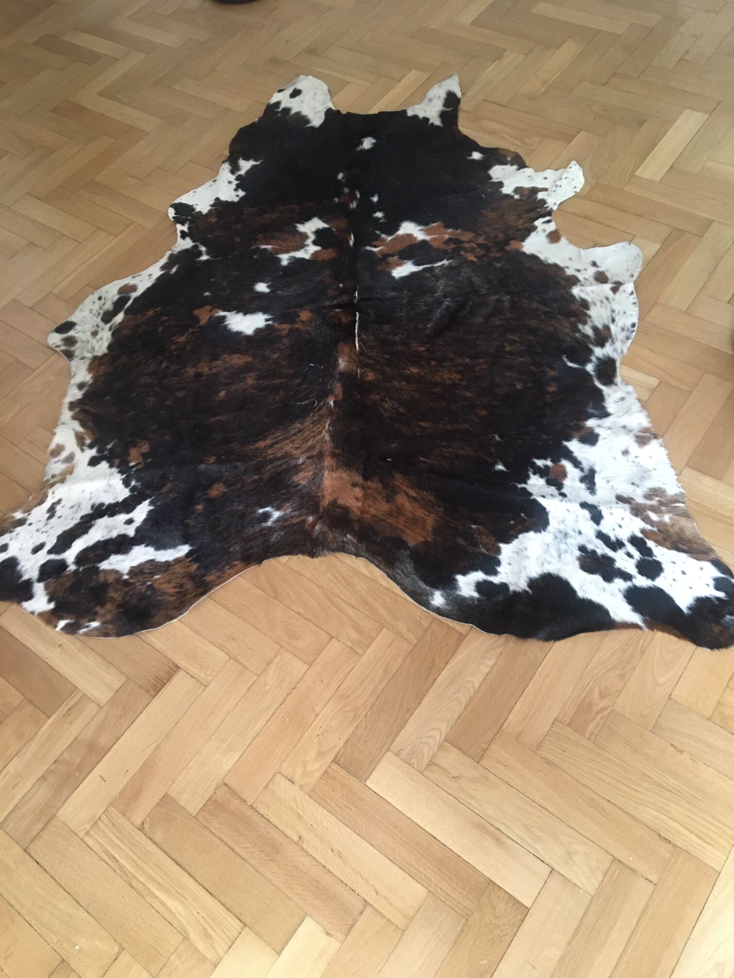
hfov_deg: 48.2
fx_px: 820
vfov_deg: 61.7
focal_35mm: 29
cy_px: 489
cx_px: 367
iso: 200
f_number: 2.2
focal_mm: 4.15
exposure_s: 1/33
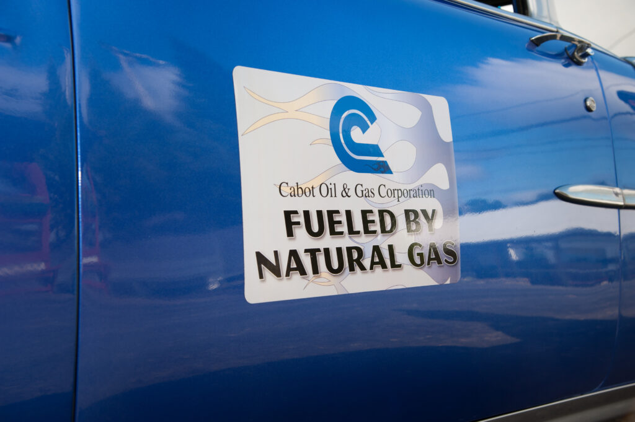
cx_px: 318
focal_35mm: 52
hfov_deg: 38.2
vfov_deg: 25.9
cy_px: 211
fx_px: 916
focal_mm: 52
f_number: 7.1
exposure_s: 1/200
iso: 200
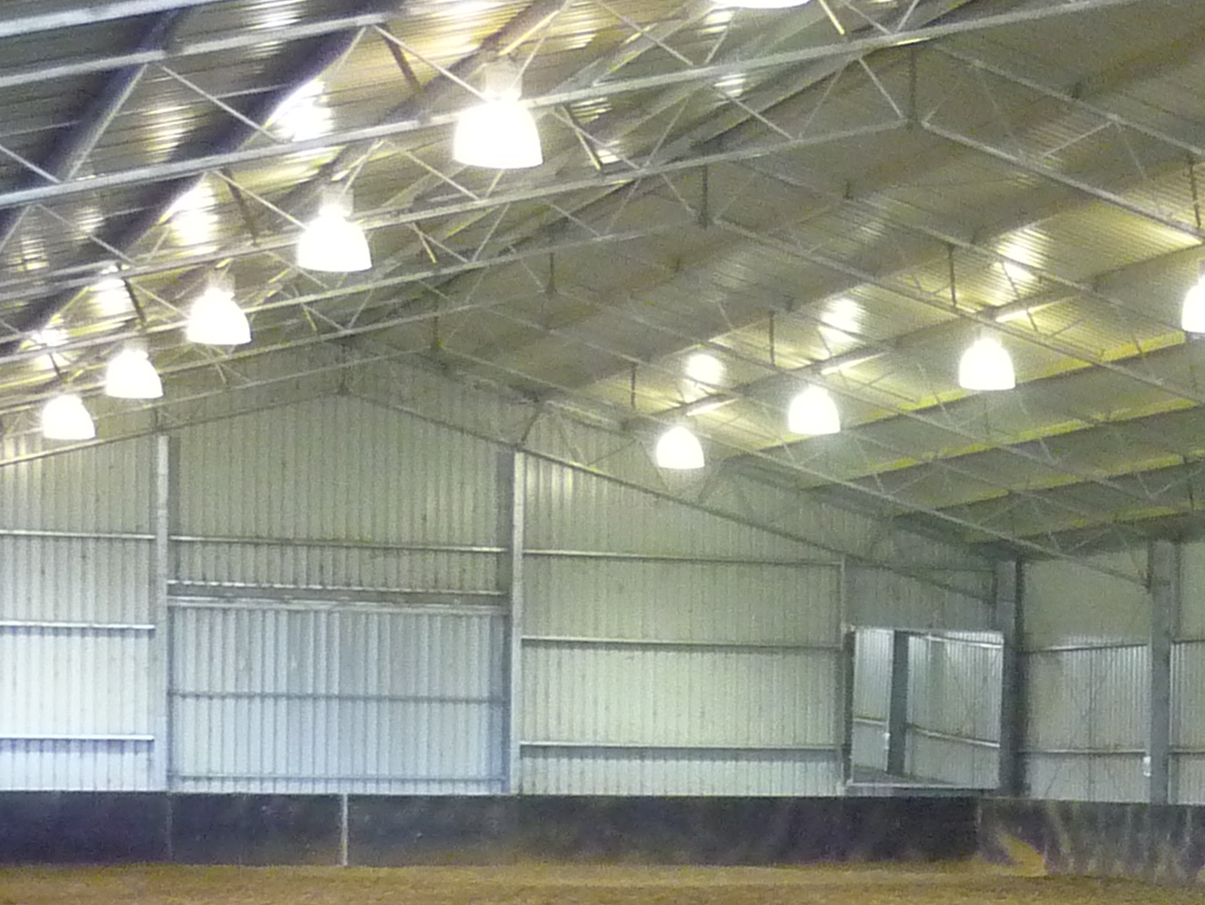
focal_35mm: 96
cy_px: 867
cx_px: 1230
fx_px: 3343
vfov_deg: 15.2
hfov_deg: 19.8
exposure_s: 1/20
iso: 400
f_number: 2.8
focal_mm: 5.5
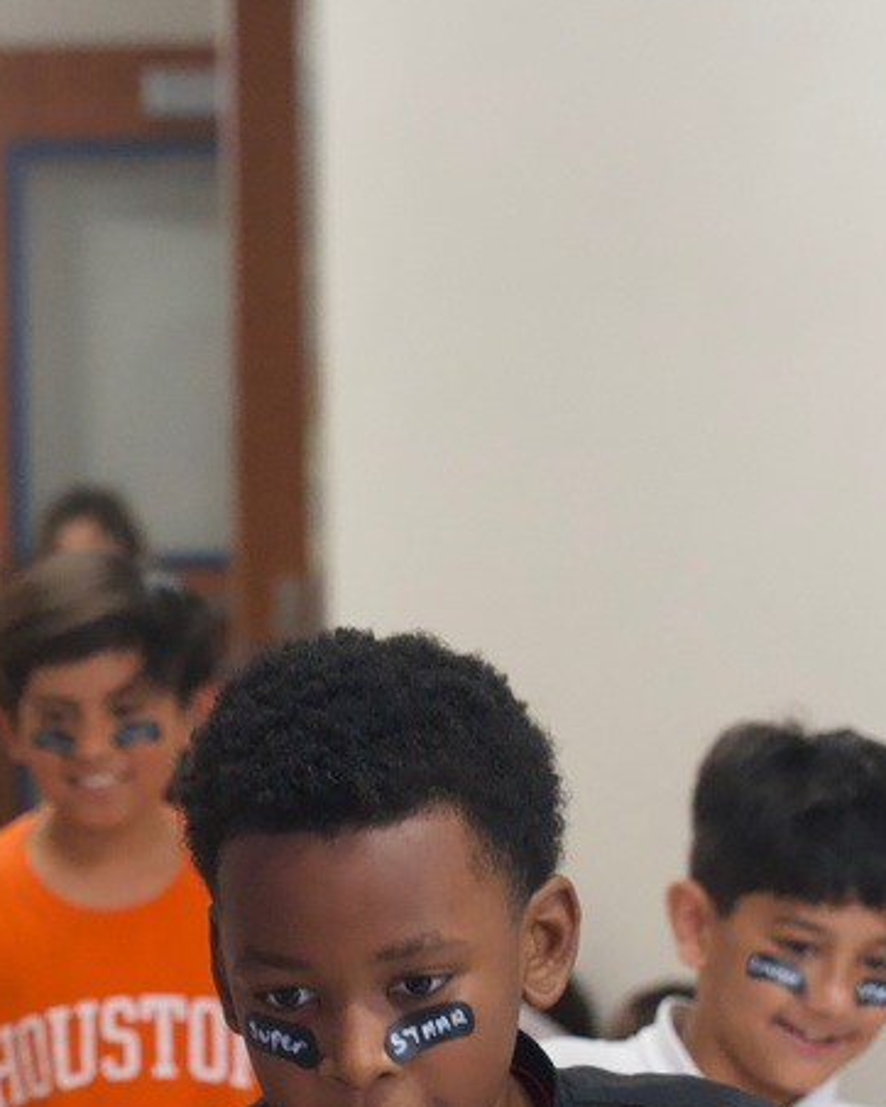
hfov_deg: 10.0
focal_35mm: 153
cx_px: -144
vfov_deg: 12.6
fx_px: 5012
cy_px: 741
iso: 10000
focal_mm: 72
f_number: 5
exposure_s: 1/500
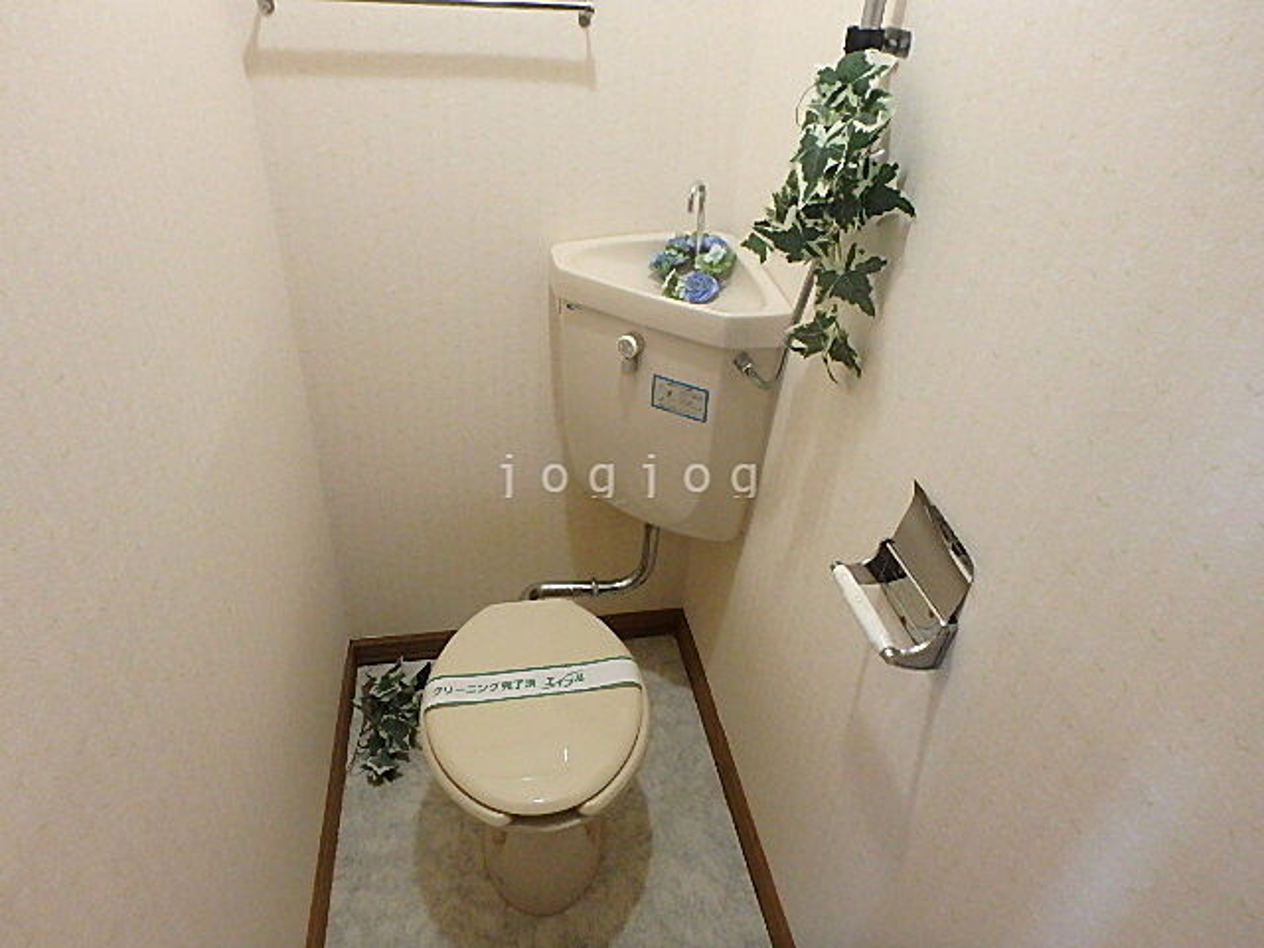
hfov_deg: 79.0
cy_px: 474
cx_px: 632
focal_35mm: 21
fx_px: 767
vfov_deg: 63.4
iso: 800
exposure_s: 1/30
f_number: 3.5
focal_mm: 3.7
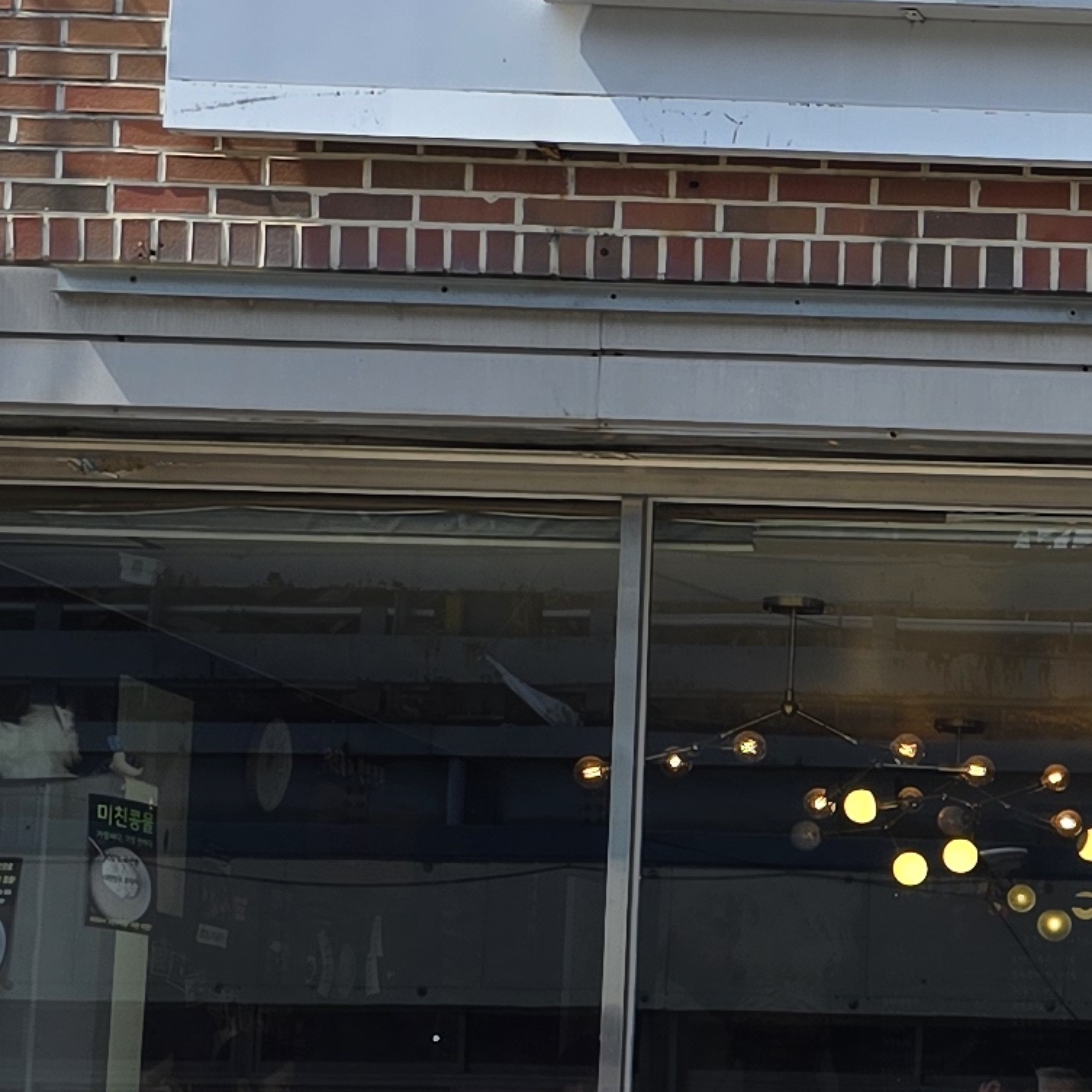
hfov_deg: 14.7
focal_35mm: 108
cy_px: 1011
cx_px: 1787
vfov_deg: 15.9
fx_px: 3855
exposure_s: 1/596
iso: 12
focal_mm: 6.3
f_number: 1.7
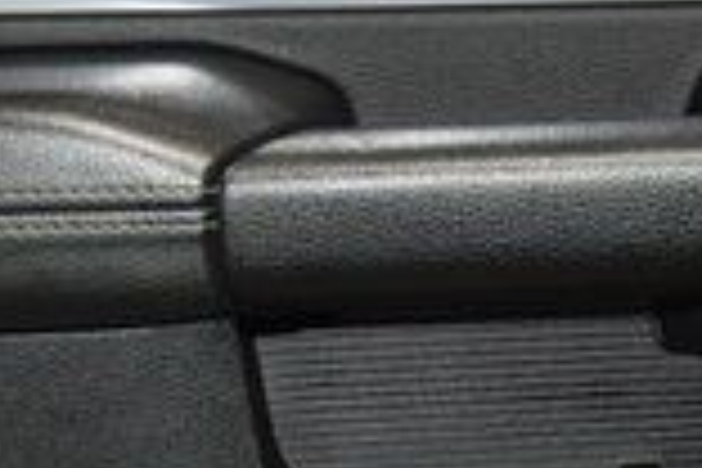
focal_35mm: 148
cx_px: 702
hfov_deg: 13.7
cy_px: 403
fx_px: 2886
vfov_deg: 9.2
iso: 2000
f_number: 3.8
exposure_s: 1/125
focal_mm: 24
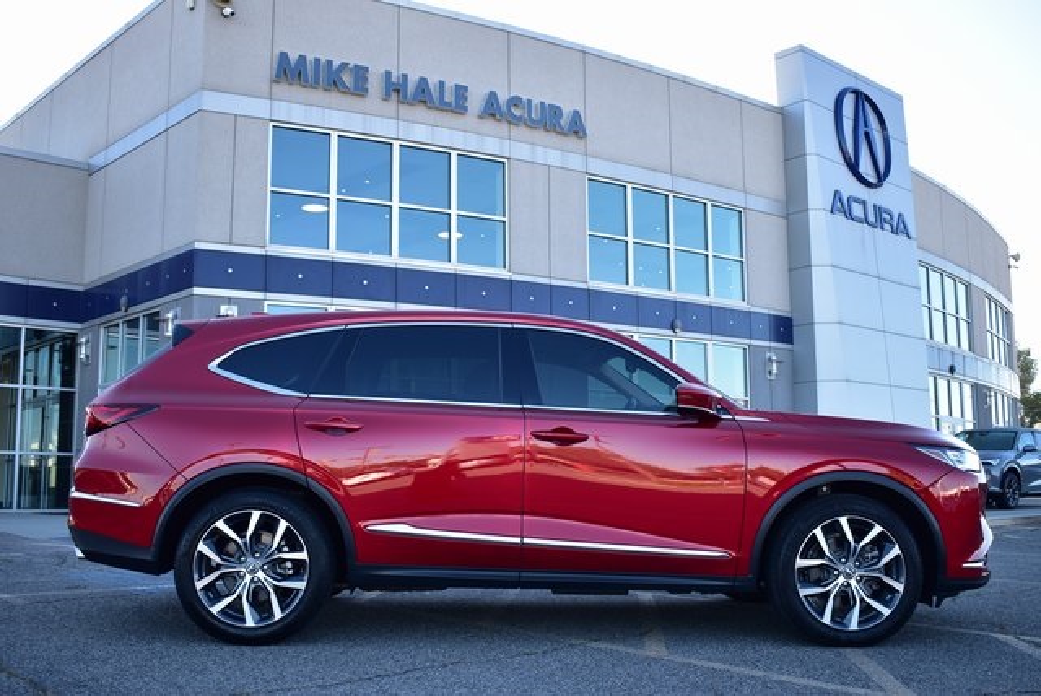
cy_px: 348
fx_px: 1042
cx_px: 520
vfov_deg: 36.9
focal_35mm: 36
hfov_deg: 53.1
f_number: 5
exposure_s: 1/100
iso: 100
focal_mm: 24
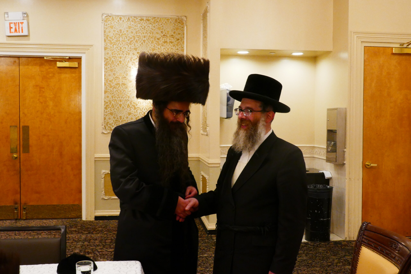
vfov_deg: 33.4
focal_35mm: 40
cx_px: 206
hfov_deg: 48.5
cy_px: 137
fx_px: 457
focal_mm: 14.5
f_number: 8
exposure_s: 1/25
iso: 1600
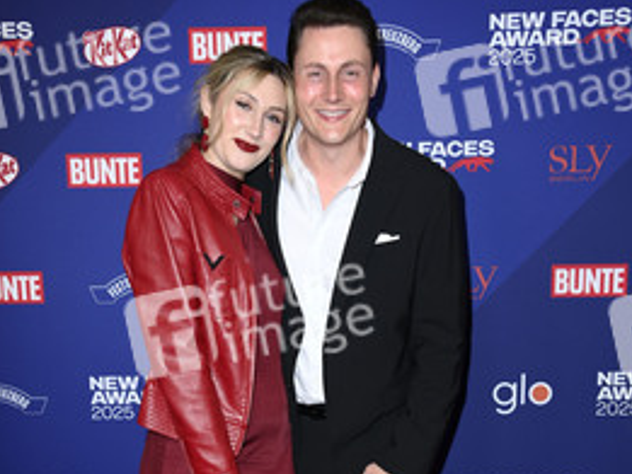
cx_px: 320
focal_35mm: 56
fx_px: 1023
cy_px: 443
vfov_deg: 25.2
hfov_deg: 34.3
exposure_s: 1/250
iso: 640
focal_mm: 38
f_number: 5.6
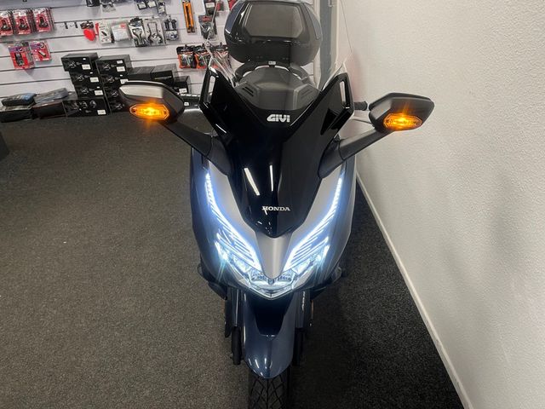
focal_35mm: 26
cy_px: 204
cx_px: 272
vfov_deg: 53.1
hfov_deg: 67.3
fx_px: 409
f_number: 1.6
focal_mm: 5.1
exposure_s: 1/50
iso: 80
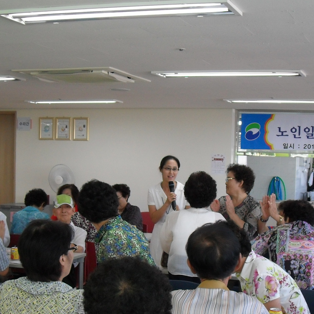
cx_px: 214
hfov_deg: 25.2
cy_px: 206
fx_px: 698
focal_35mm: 68
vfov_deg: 25.2
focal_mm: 7
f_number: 3
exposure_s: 1/90
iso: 160
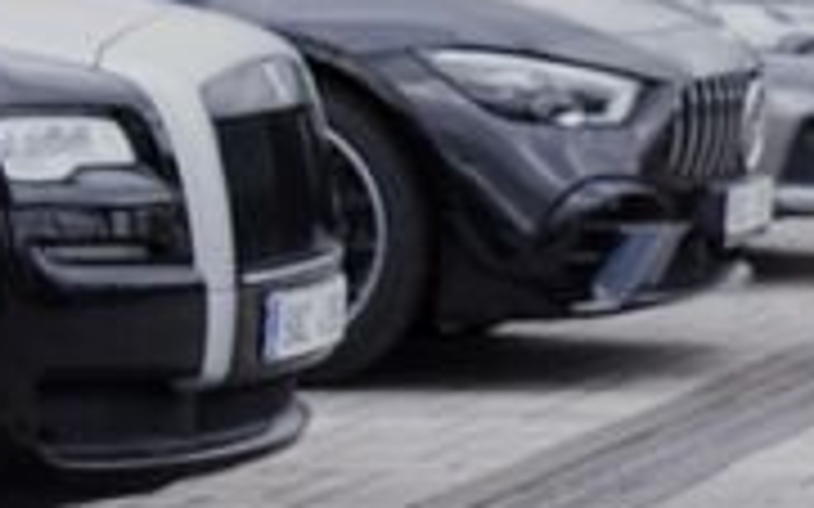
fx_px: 7562
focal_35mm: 341
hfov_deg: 5.9
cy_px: 416
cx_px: 2096
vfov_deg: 3.8
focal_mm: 59
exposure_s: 1/160
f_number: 4.5
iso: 100
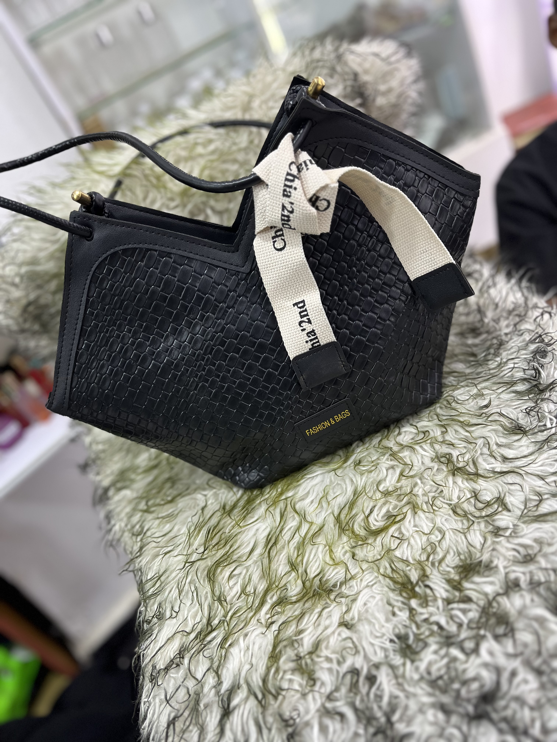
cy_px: 371
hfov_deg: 53.1
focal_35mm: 26
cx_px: 278
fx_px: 558
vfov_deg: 67.3
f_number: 1.6
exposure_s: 1/100
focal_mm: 5.1
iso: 125
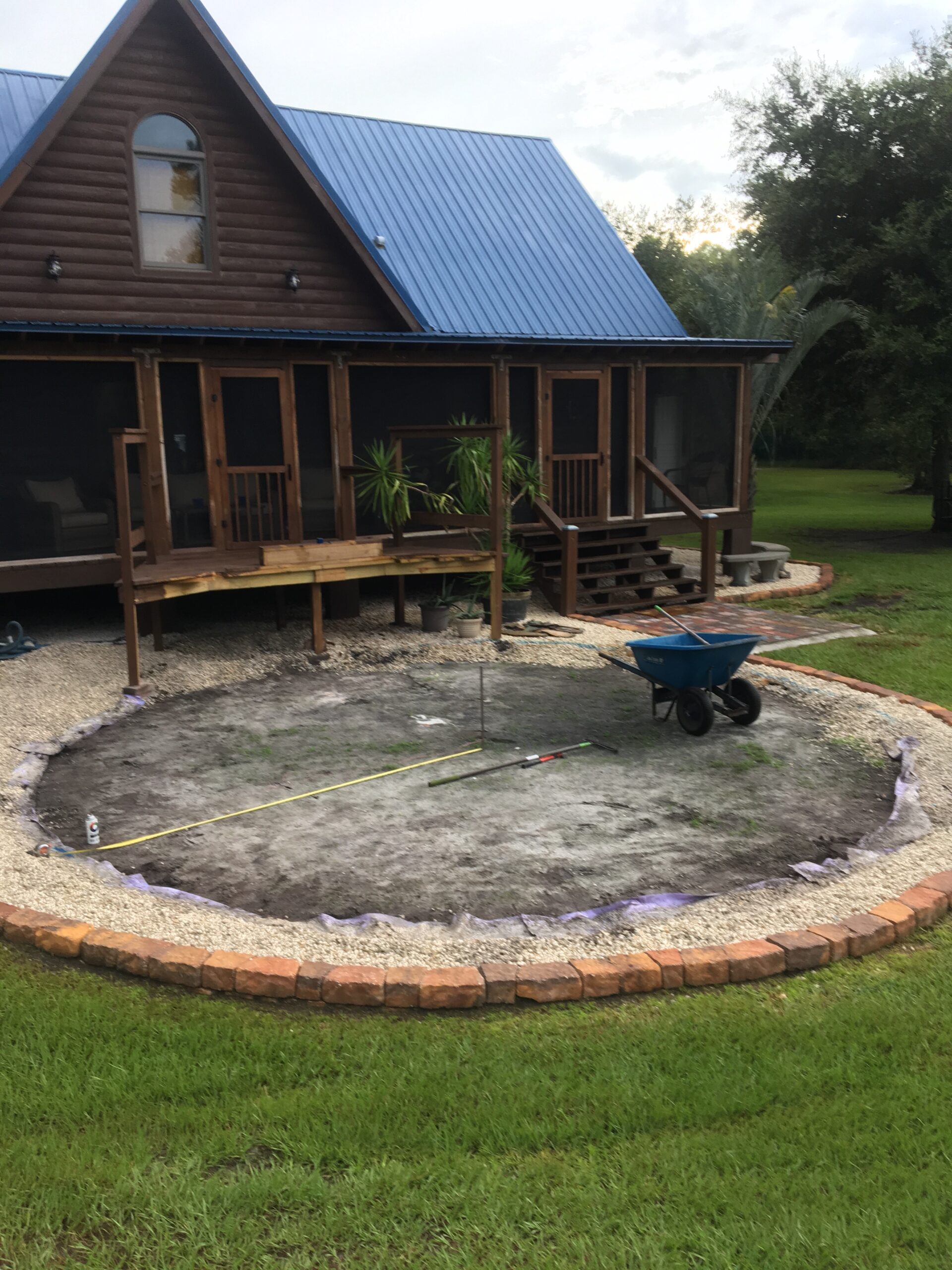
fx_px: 1063
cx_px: 476
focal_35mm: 29
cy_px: 635
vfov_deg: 61.7
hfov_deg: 48.2
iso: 32
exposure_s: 1/60
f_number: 2.2
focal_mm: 4.15
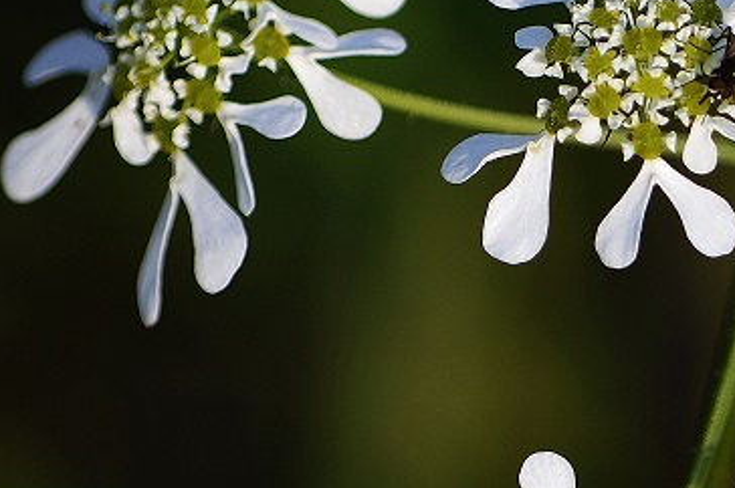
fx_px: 18636
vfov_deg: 1.5
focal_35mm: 914
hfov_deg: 2.3
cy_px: 199
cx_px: 792
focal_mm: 185
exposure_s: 1/250
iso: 100
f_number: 5.6
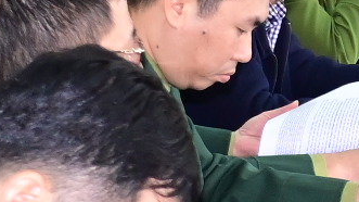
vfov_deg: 5.7
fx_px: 2018
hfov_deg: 9.4
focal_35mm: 212
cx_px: 760
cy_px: -85
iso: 1250
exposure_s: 1/200
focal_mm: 23
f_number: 5
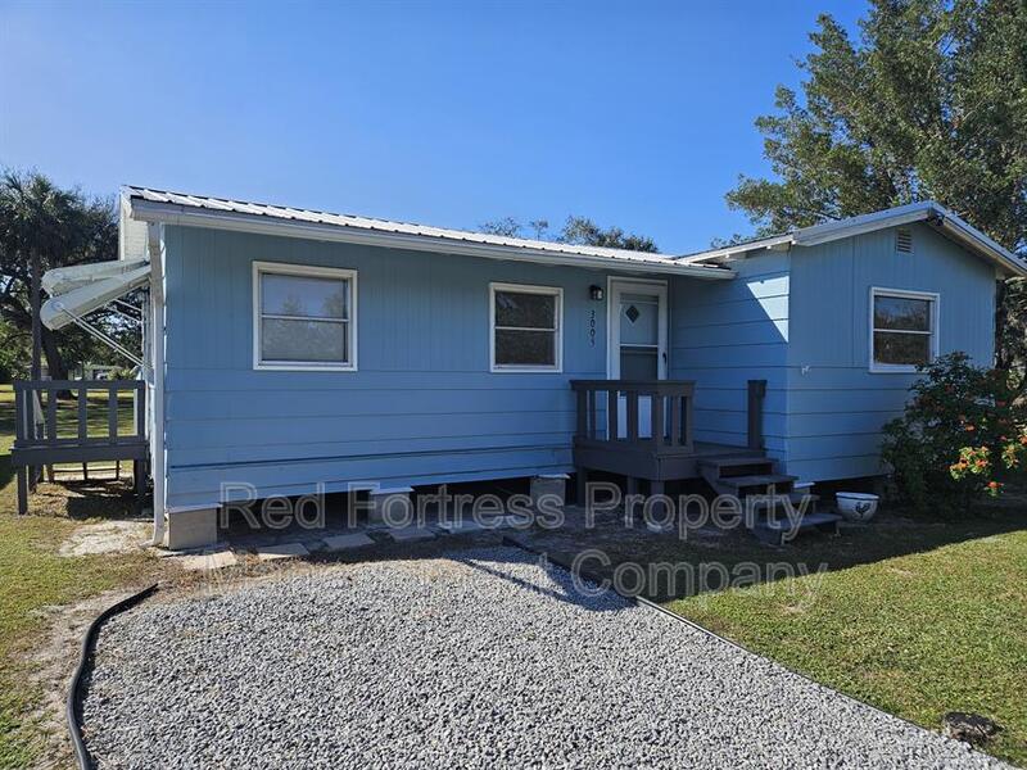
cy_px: 385
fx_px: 682
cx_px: 514
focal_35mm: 23
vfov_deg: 58.9
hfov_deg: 73.9
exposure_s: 1/1297
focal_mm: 5.4
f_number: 1.8
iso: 25
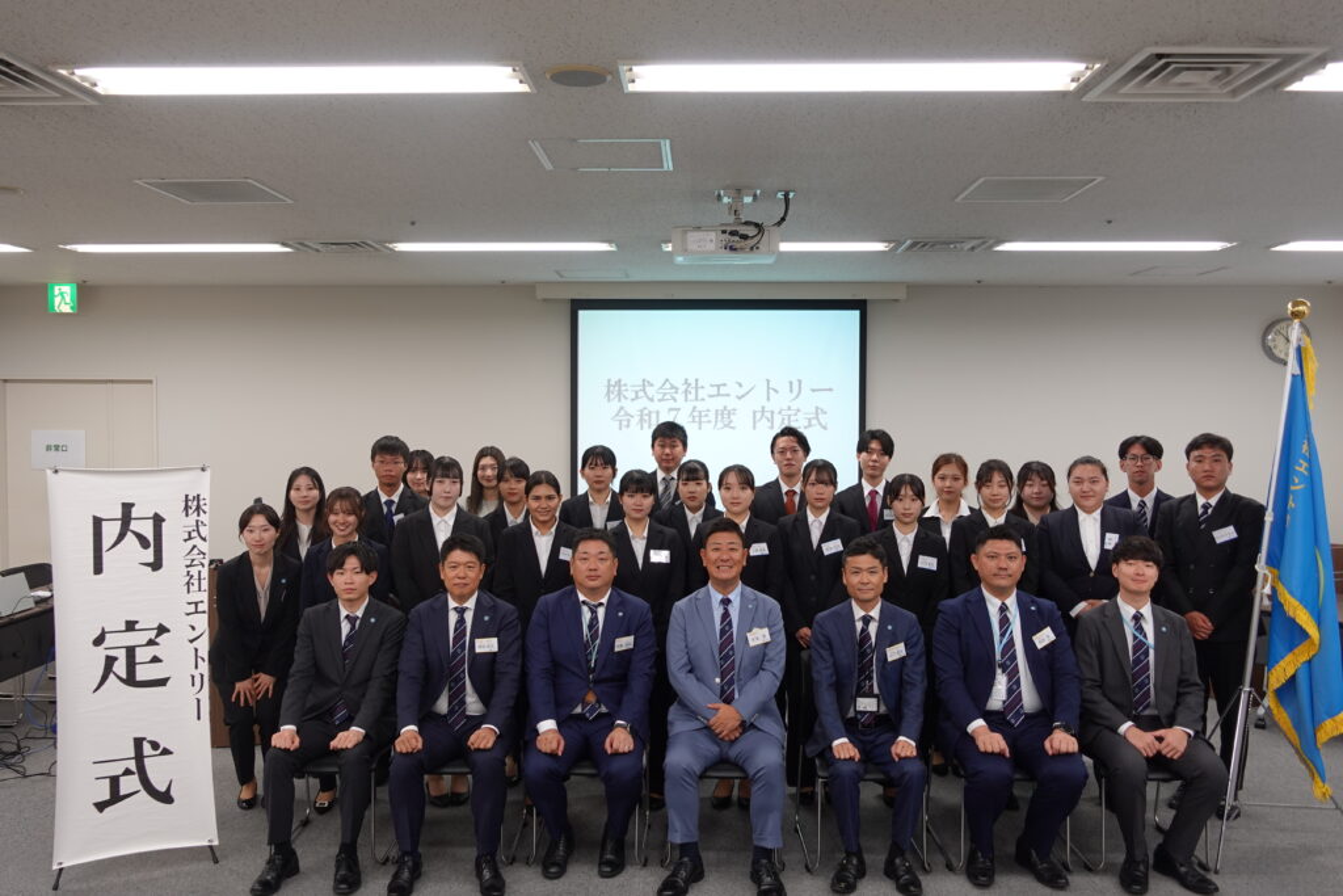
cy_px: 448
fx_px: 1082
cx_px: 672
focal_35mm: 29
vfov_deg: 45.0
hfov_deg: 63.7
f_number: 2.8
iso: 125
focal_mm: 11.21
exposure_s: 1/30
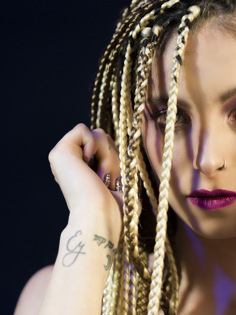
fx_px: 1409
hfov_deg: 9.5
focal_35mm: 155
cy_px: 127
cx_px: 221
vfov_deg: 12.7
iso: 2000
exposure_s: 1/100
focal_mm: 85
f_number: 2.5
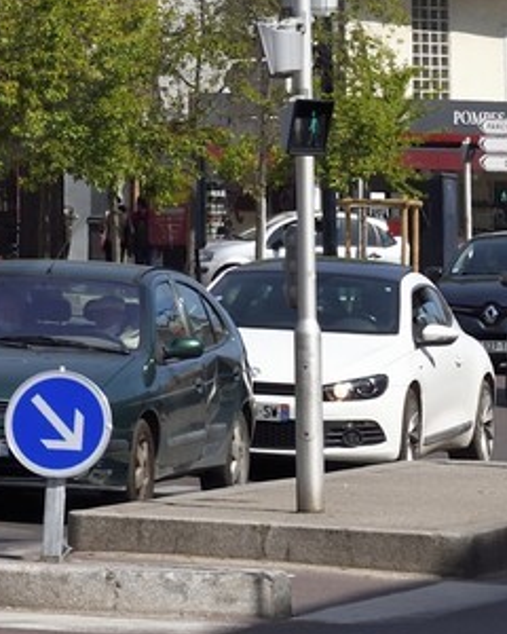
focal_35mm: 350
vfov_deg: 5.5
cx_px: -469
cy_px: -461
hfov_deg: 4.4
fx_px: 6565
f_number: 14
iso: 200
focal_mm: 70
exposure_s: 1/250
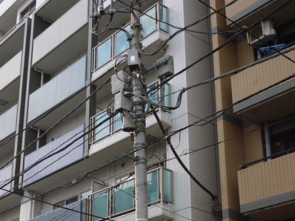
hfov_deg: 28.9
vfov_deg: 22.0
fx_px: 562
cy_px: 176
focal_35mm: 66
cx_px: 66
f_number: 3.7
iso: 100
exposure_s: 1/125
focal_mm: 7.3
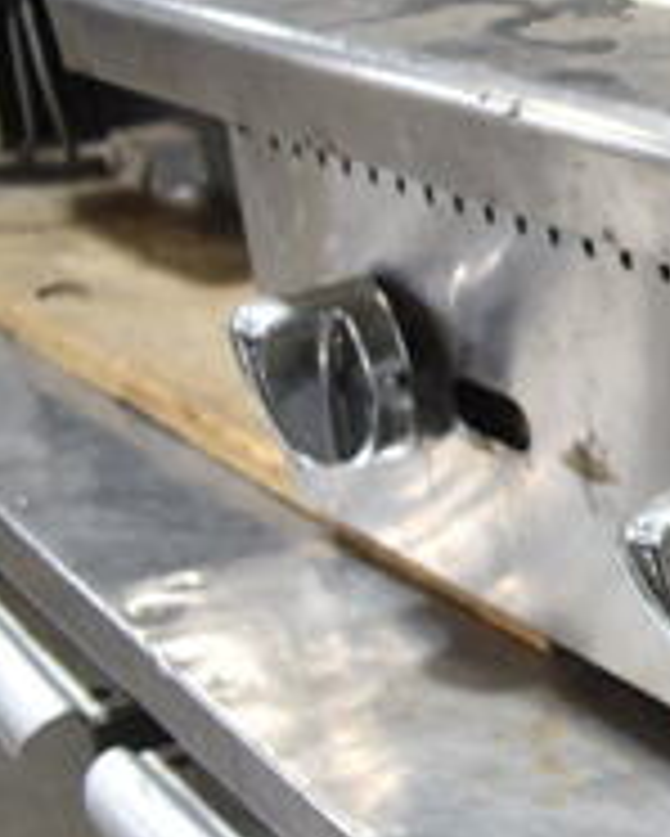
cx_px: 1362
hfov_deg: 14.9
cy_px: 360
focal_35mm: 83
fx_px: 2056
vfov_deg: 23.0
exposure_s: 1/30
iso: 280
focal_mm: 18
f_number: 3.5
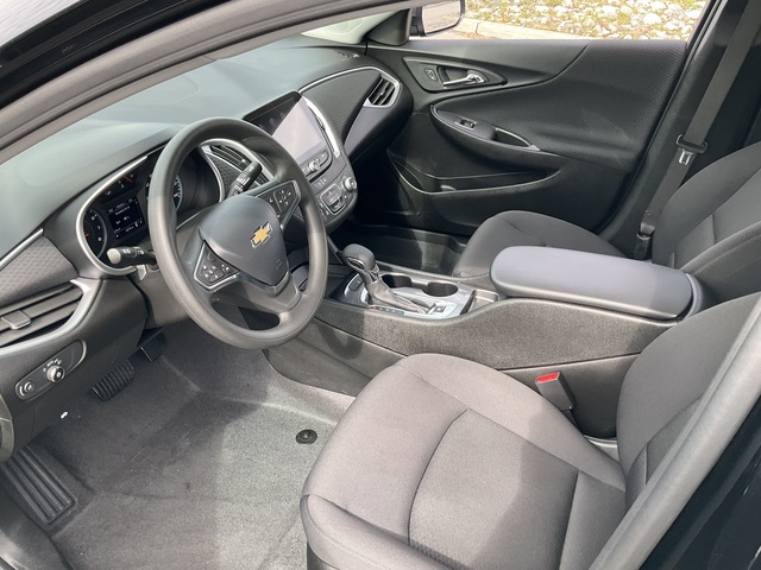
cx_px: 380
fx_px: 638
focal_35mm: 29
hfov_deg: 61.7
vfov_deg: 48.2
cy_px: 285
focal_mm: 3
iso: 20
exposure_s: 1/122
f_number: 1.8
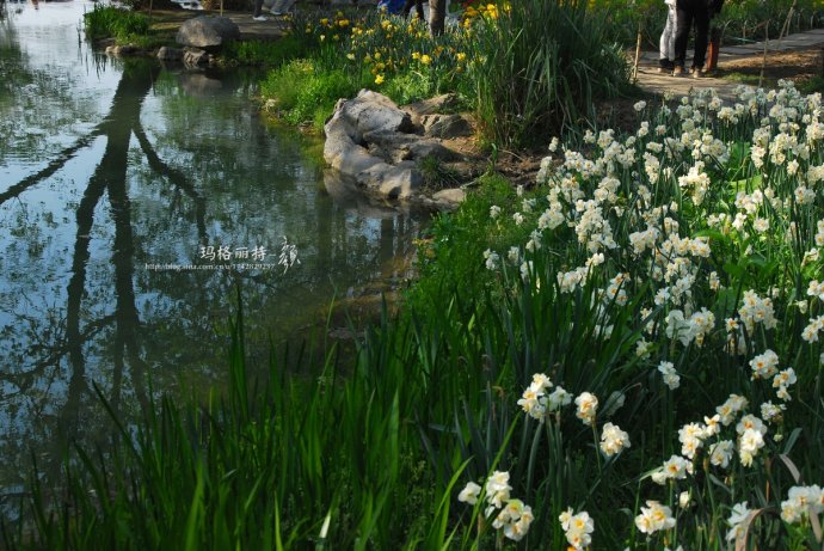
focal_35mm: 52
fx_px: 1202
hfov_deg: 37.8
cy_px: 276
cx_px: 412
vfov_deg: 25.8
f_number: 7.1
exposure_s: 1/640
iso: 320
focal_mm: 35
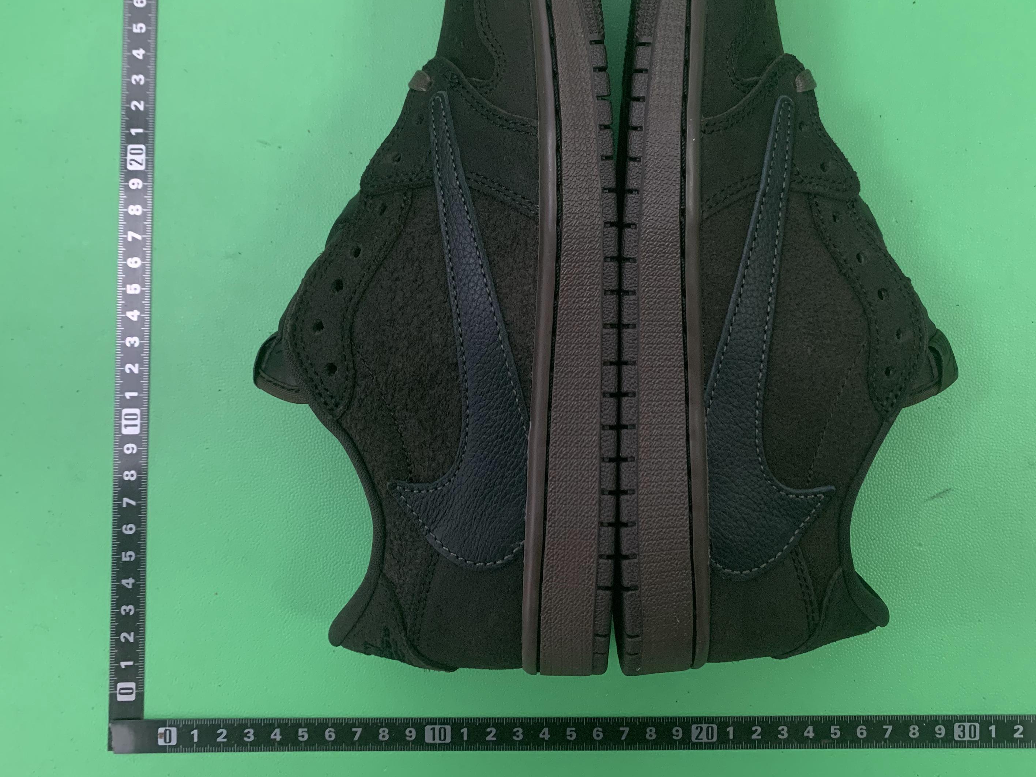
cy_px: 263
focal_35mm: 37
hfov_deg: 49.9
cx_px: 603
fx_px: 1107
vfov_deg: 38.3
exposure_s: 1/60
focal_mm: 4.25
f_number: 1.8
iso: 320
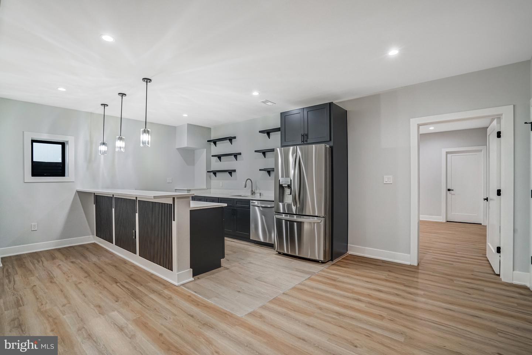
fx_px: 237
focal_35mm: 16
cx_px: 266
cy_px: 178
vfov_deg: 73.8
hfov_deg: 96.7
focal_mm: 16
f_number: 8
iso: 1250
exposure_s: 1/50
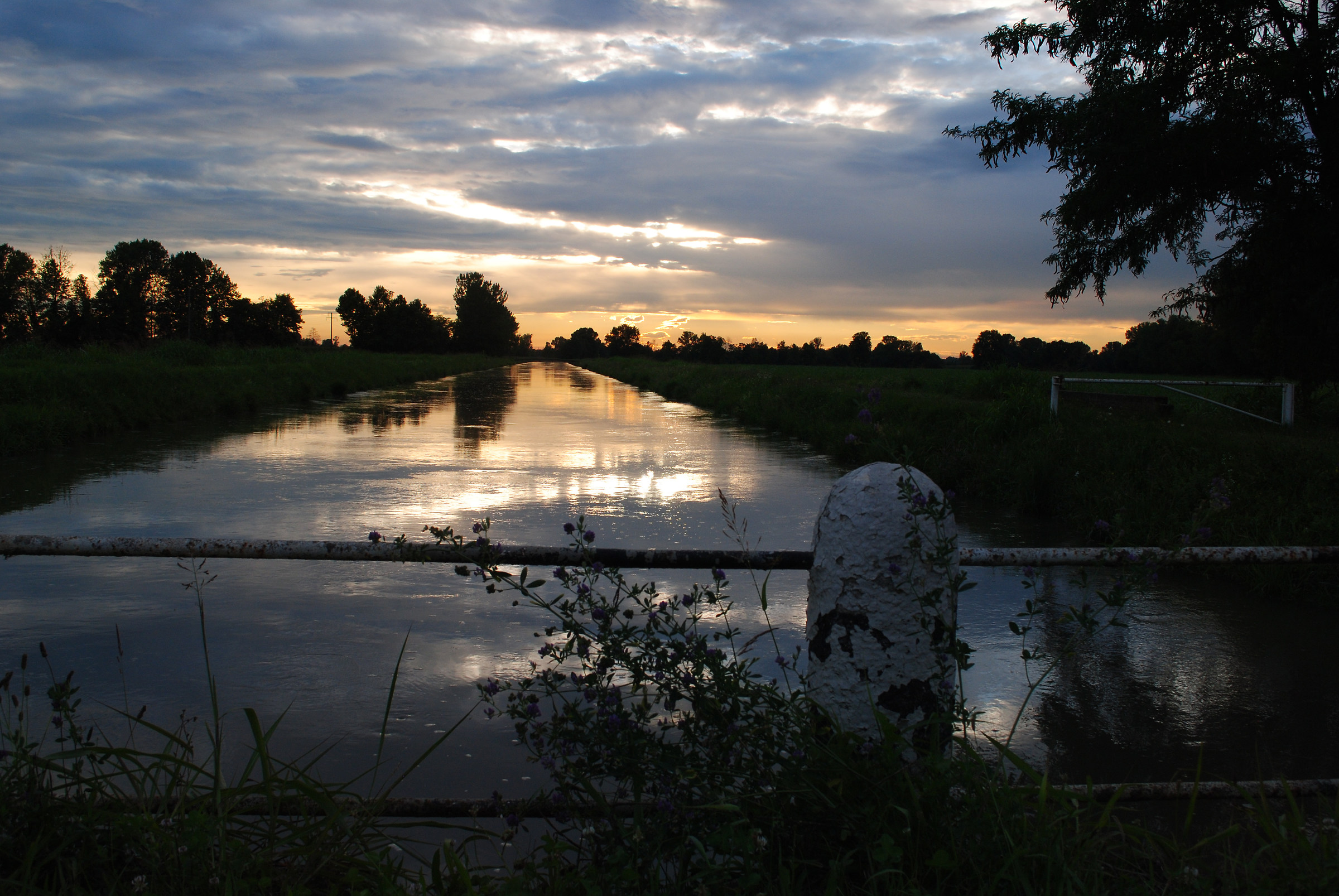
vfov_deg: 40.1
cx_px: 670
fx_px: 1229
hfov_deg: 57.2
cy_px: 448
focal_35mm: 33
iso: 200
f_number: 9
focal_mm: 22
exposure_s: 1/100
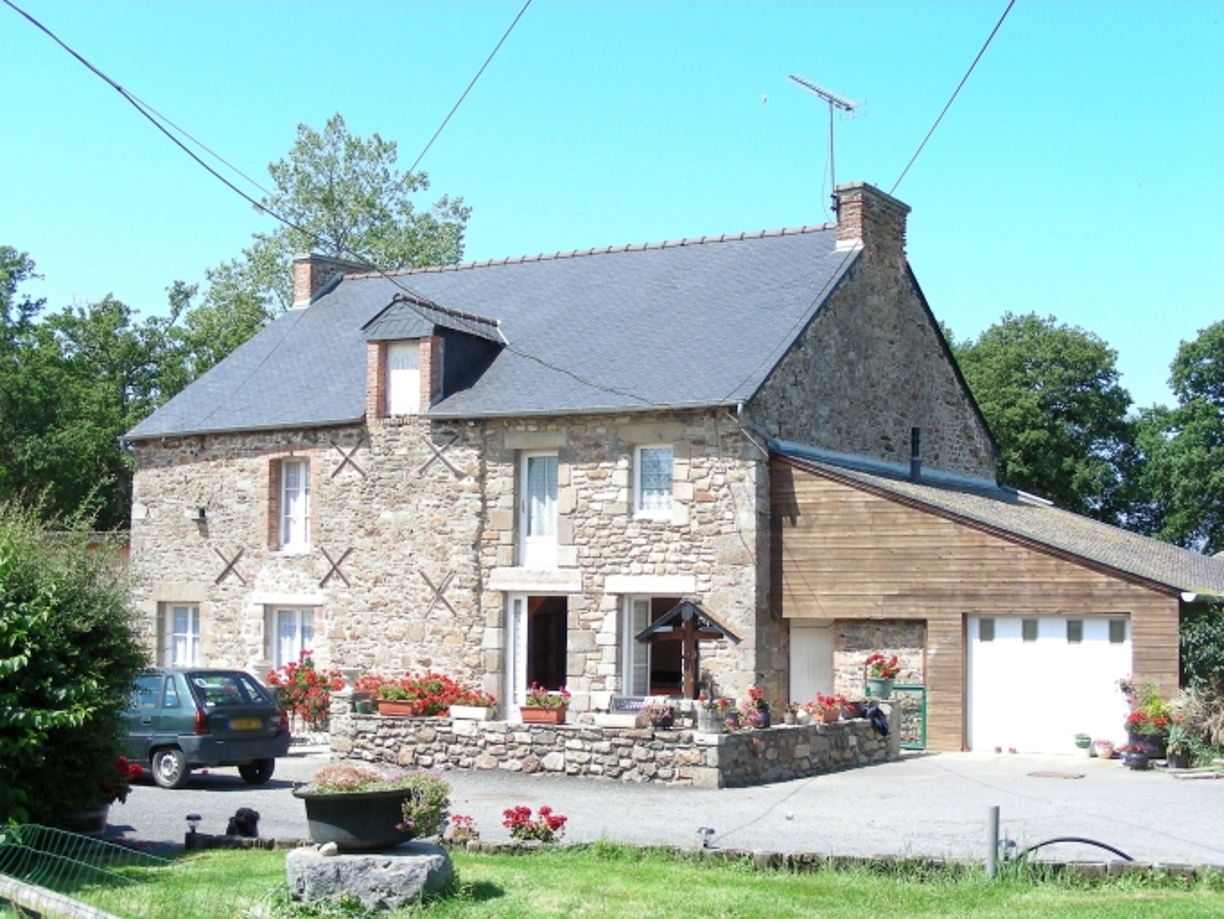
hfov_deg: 39.6
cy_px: 460
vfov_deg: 30.3
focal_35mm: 48
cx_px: 612
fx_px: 1698
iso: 50
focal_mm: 8
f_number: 4
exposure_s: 1/211
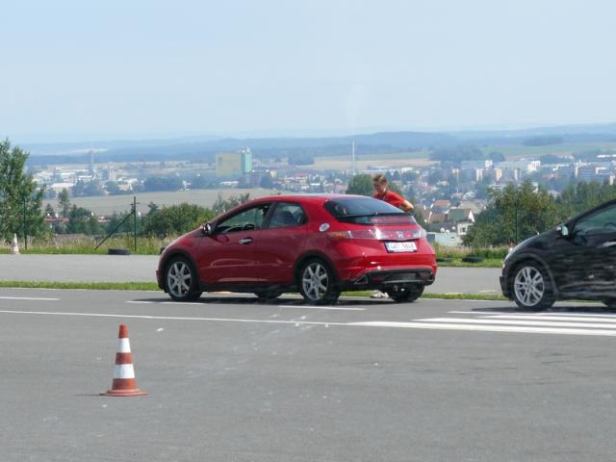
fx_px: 3434
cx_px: 308
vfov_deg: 7.7
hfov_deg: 10.2
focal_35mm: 193
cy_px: 231
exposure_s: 1/400
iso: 100
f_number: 5.6
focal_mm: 26.8
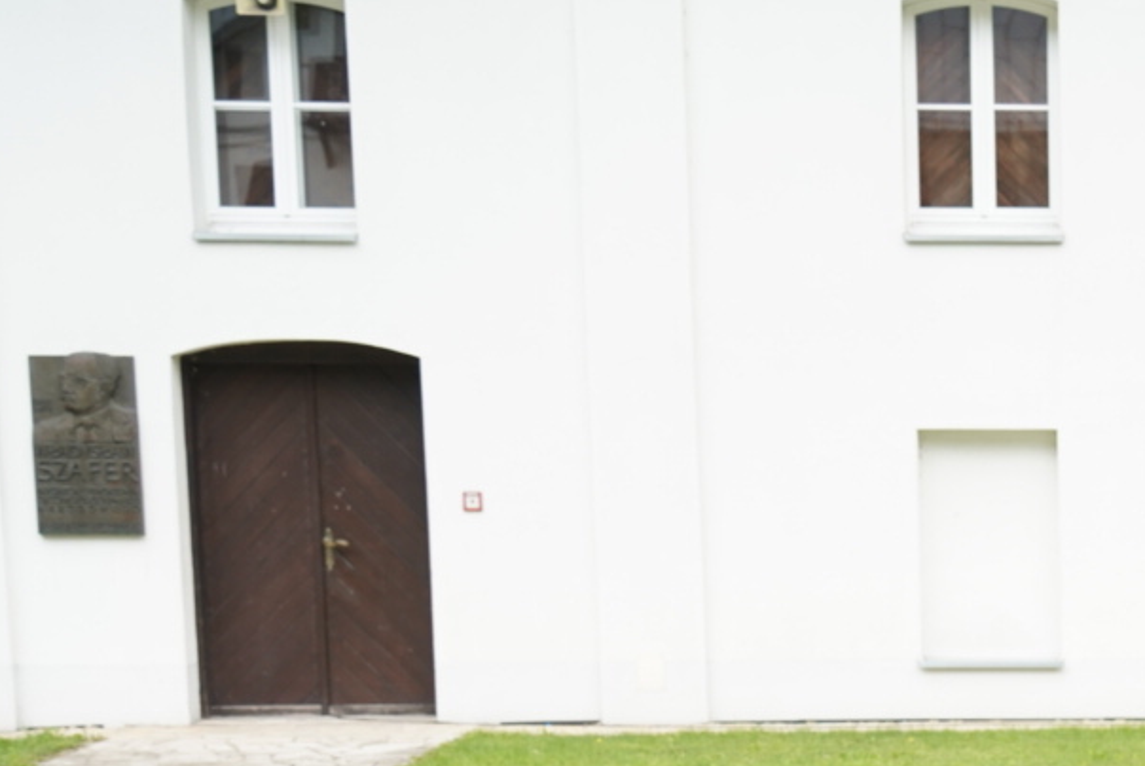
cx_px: 1384
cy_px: 990
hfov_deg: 19.4
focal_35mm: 99
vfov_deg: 13.4
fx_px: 3152
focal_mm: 37
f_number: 5
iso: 400
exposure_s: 1/320
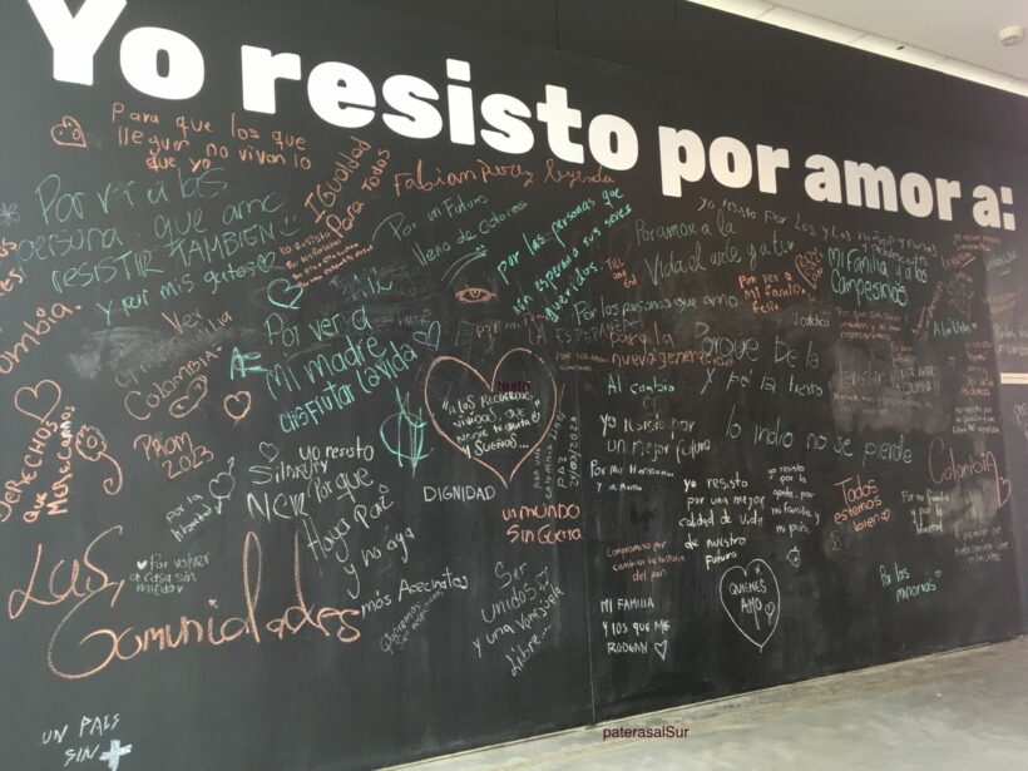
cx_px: 514
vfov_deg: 48.2
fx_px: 861
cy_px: 386
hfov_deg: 61.7
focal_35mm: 29
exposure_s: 1/30
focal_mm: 4.15
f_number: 2.2
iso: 32
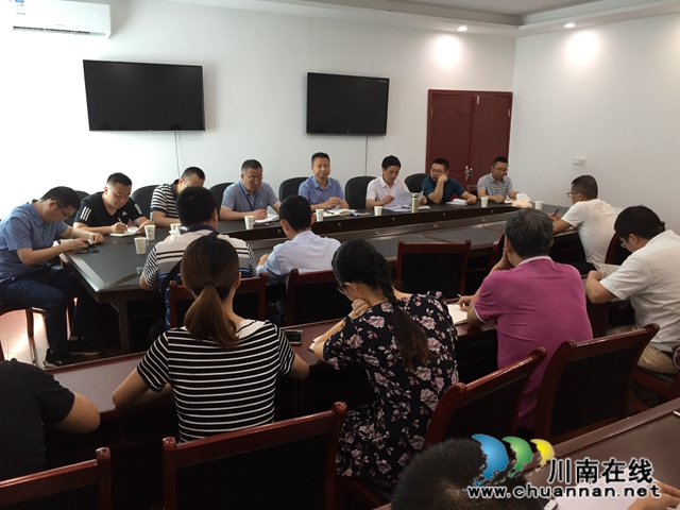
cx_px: 340
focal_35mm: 29
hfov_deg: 61.7
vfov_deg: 48.2
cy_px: 255
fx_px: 570
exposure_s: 1/33
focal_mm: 4.15
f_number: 2.2
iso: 40
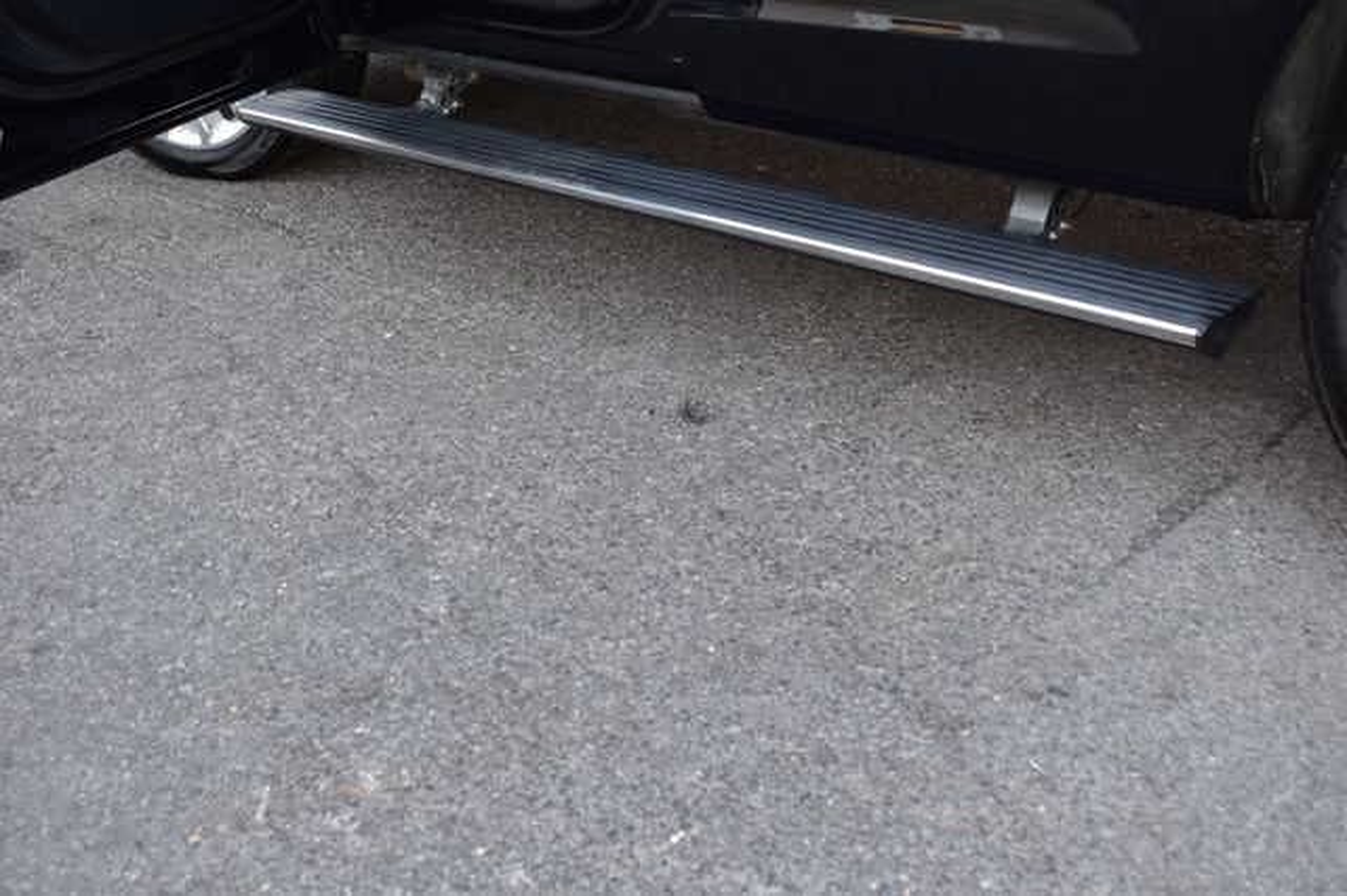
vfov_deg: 28.0
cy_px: 448
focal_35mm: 48
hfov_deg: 41.1
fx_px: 1795
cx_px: 674
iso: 400
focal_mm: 32
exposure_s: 1/15
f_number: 6.3
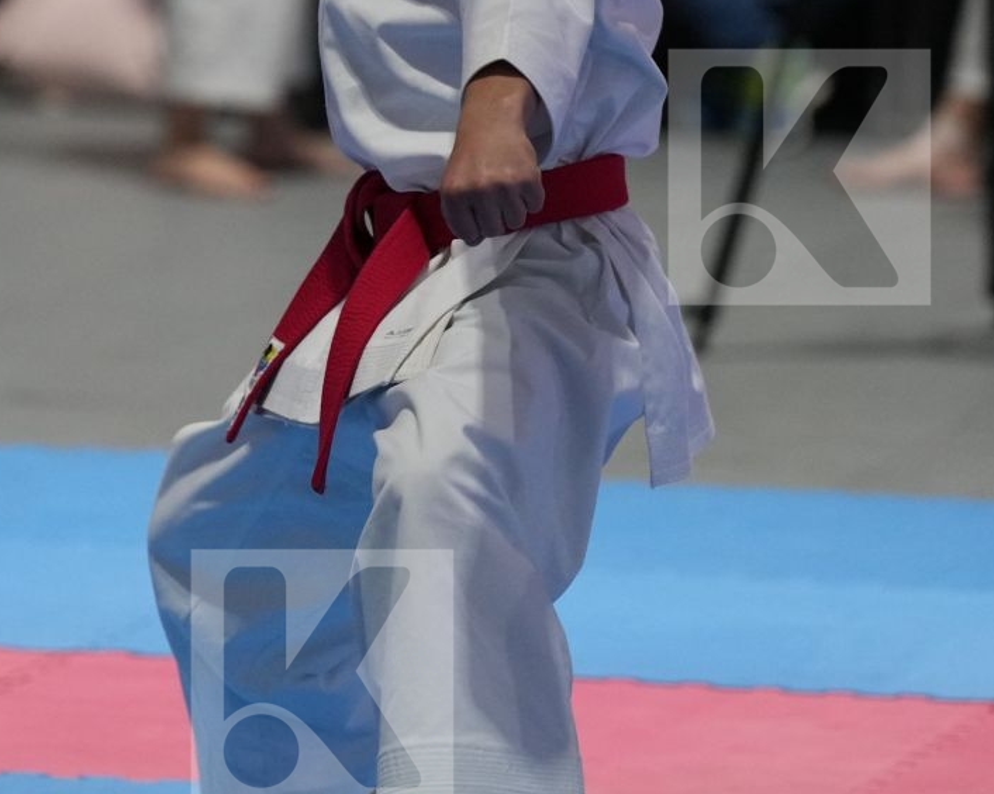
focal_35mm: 407
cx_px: 322
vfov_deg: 3.8
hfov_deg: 4.8
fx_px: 11967
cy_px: 177
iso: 3200
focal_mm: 170
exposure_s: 1/500
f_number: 2.8
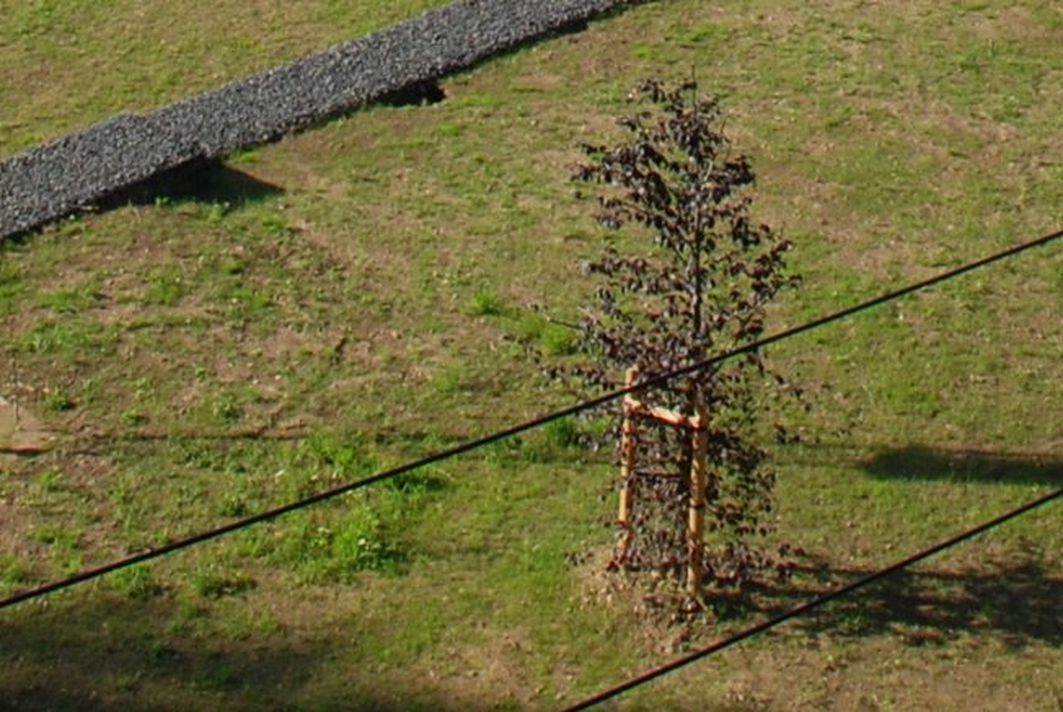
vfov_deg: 10.7
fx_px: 3549
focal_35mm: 120
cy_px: -606
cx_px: 393
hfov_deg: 17.0
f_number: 8
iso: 200
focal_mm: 18
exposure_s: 1/250
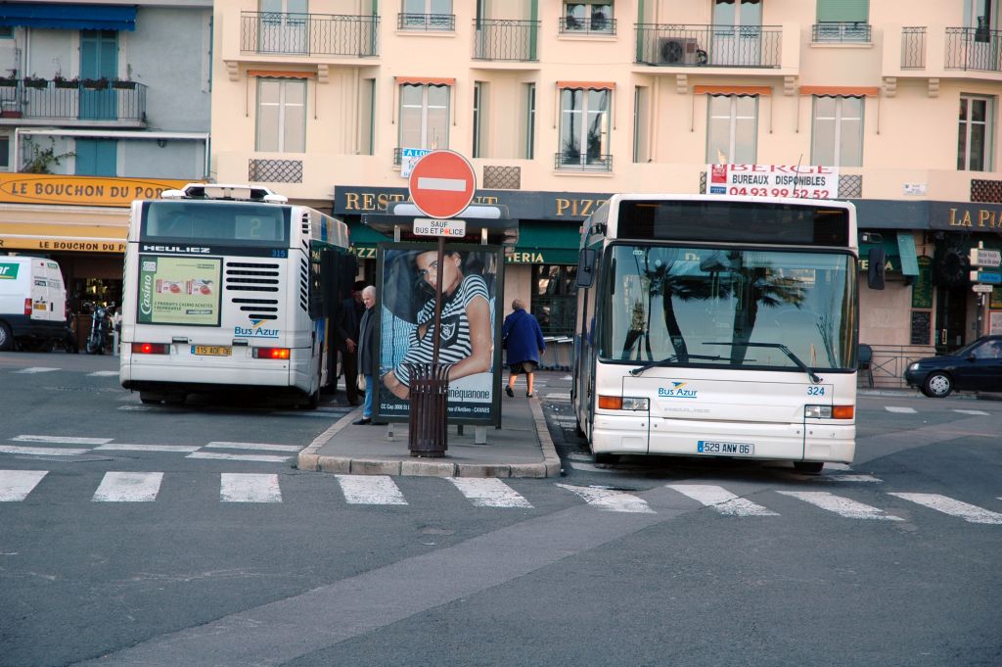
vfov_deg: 13.0
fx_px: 2920
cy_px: 334
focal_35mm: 105
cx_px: 501
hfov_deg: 19.5
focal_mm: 70
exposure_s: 1/125
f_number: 5.6
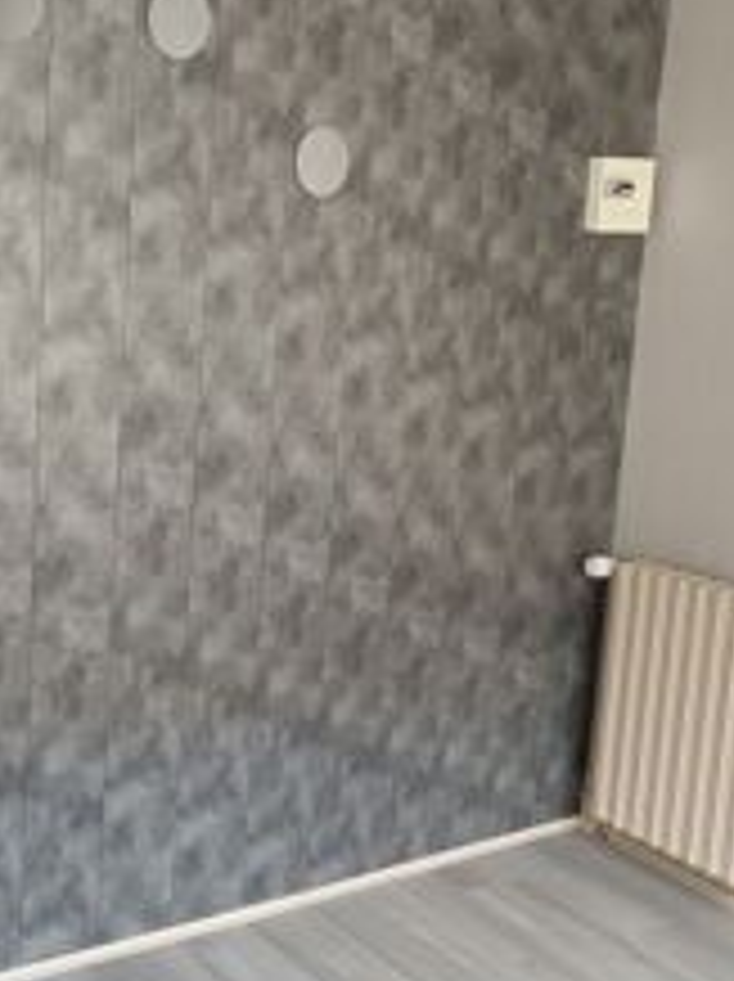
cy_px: 493
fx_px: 1501
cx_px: 104
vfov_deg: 36.2
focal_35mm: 53
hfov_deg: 26.7
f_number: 1.9
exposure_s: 1/25
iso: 856
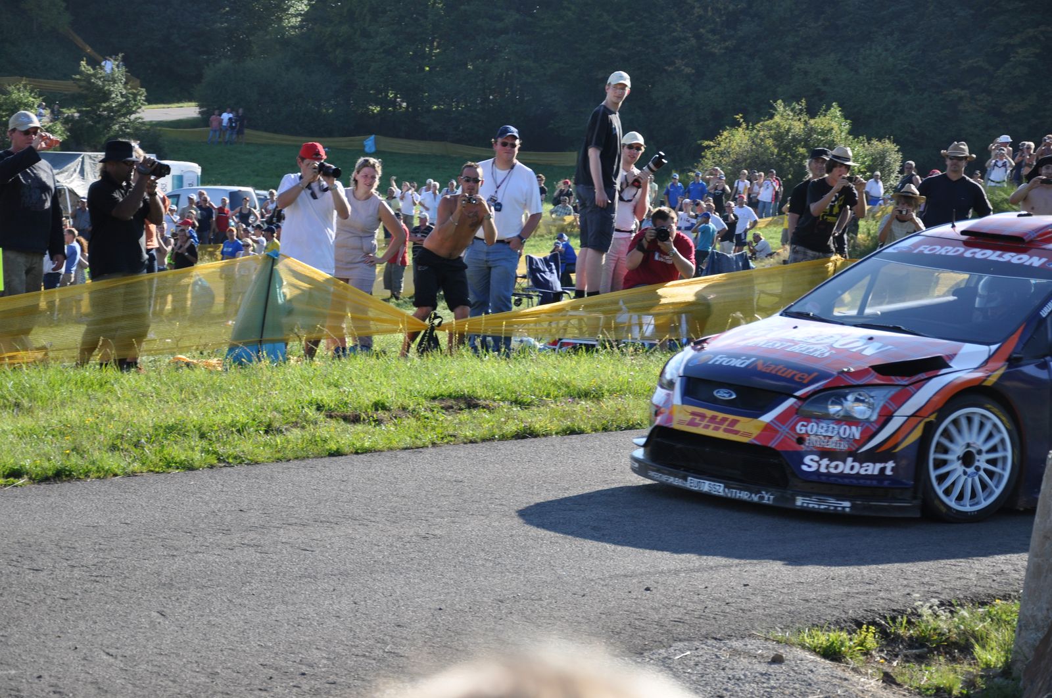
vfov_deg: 12.1
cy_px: 349
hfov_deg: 18.2
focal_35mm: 112
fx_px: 3283
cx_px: 526
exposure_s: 1/500
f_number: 5.6
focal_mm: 75
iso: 250
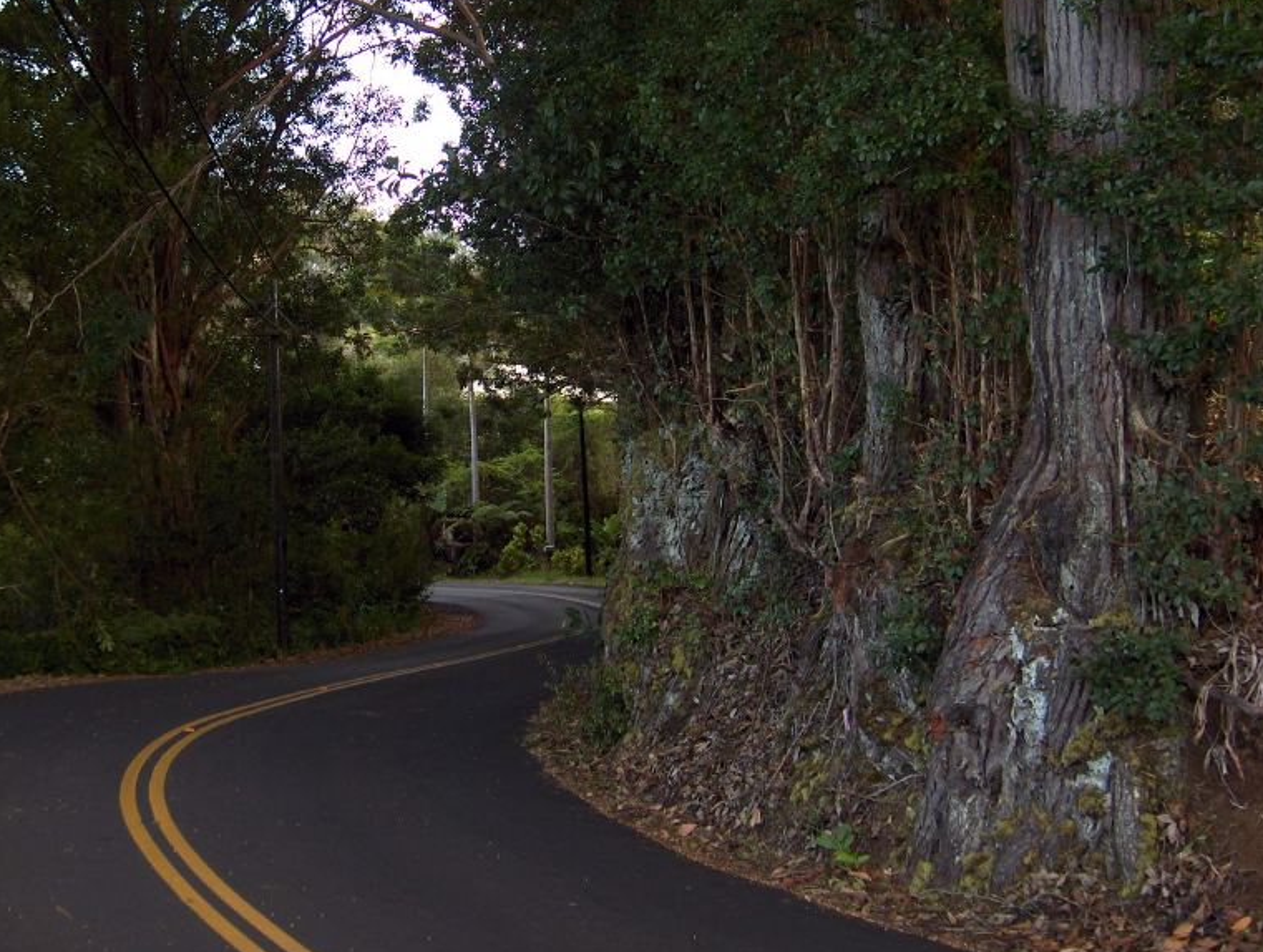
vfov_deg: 28.6
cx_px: 449
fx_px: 1865
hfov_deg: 37.1
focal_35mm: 51
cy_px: 360
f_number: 2.8
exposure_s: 1/89
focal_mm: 8
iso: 200
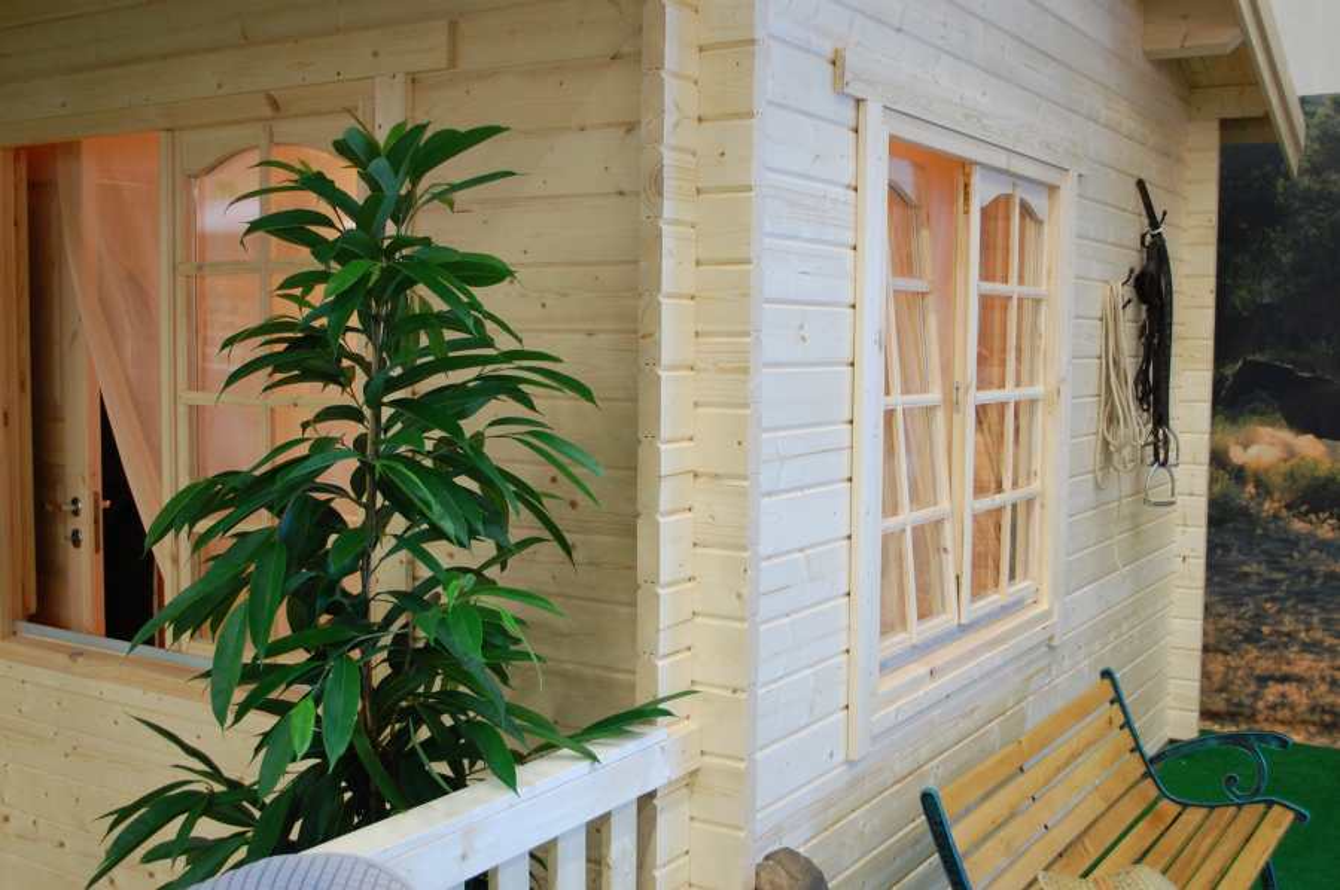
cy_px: 445
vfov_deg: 34.1
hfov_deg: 49.6
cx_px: 670
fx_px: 1450
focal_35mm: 39
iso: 800
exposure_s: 1/13
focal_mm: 26
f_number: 4.2
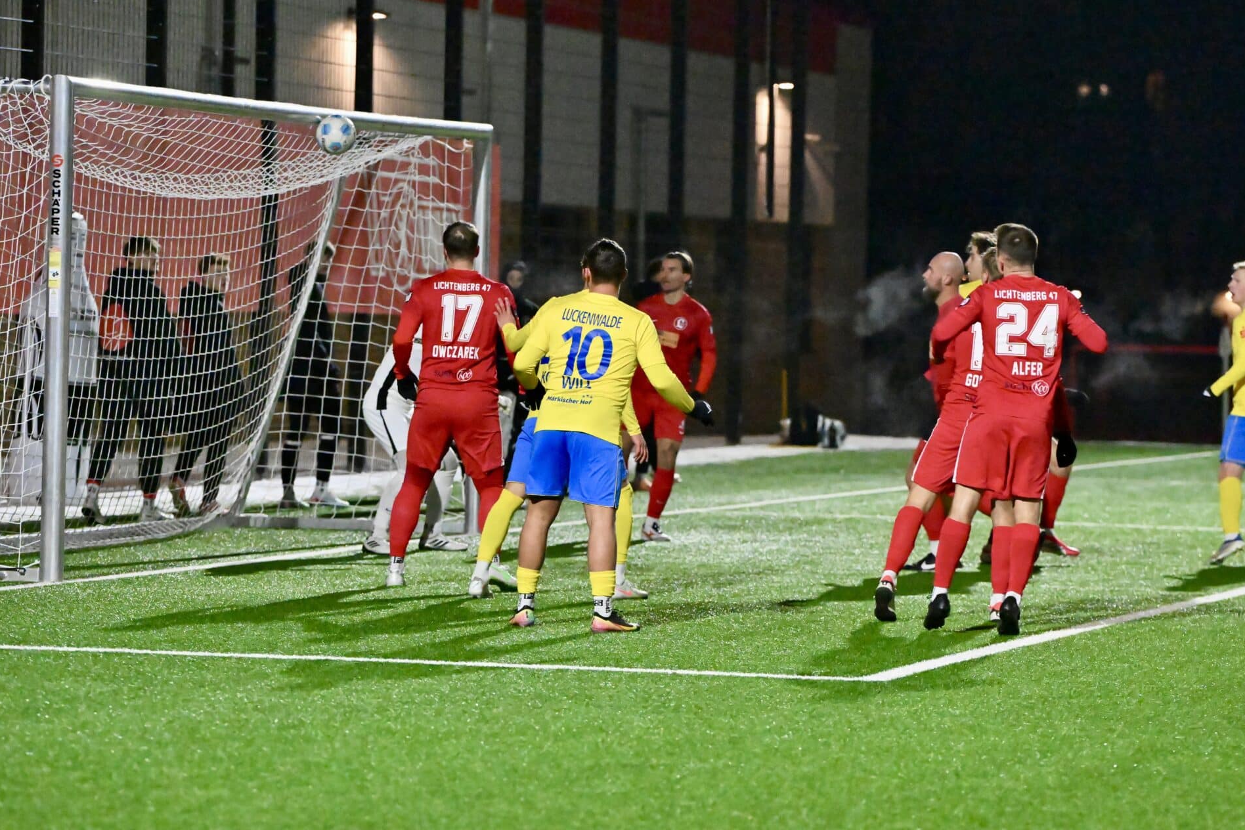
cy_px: 406
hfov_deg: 15.2
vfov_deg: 10.2
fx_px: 4668
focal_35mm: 135
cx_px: 661
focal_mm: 125
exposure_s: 1/1250
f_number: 3.2
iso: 10000
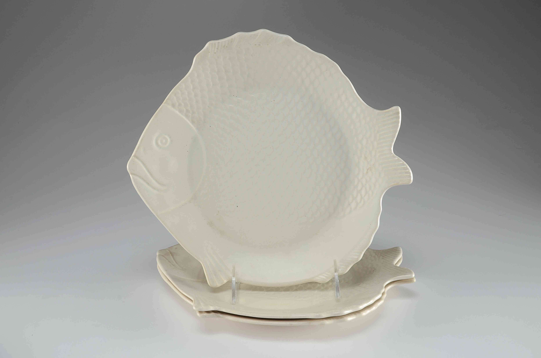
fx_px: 585
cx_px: 270
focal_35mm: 39
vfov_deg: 34.1
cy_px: 179
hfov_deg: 49.6
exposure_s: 1/80
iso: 100
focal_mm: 26
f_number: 13
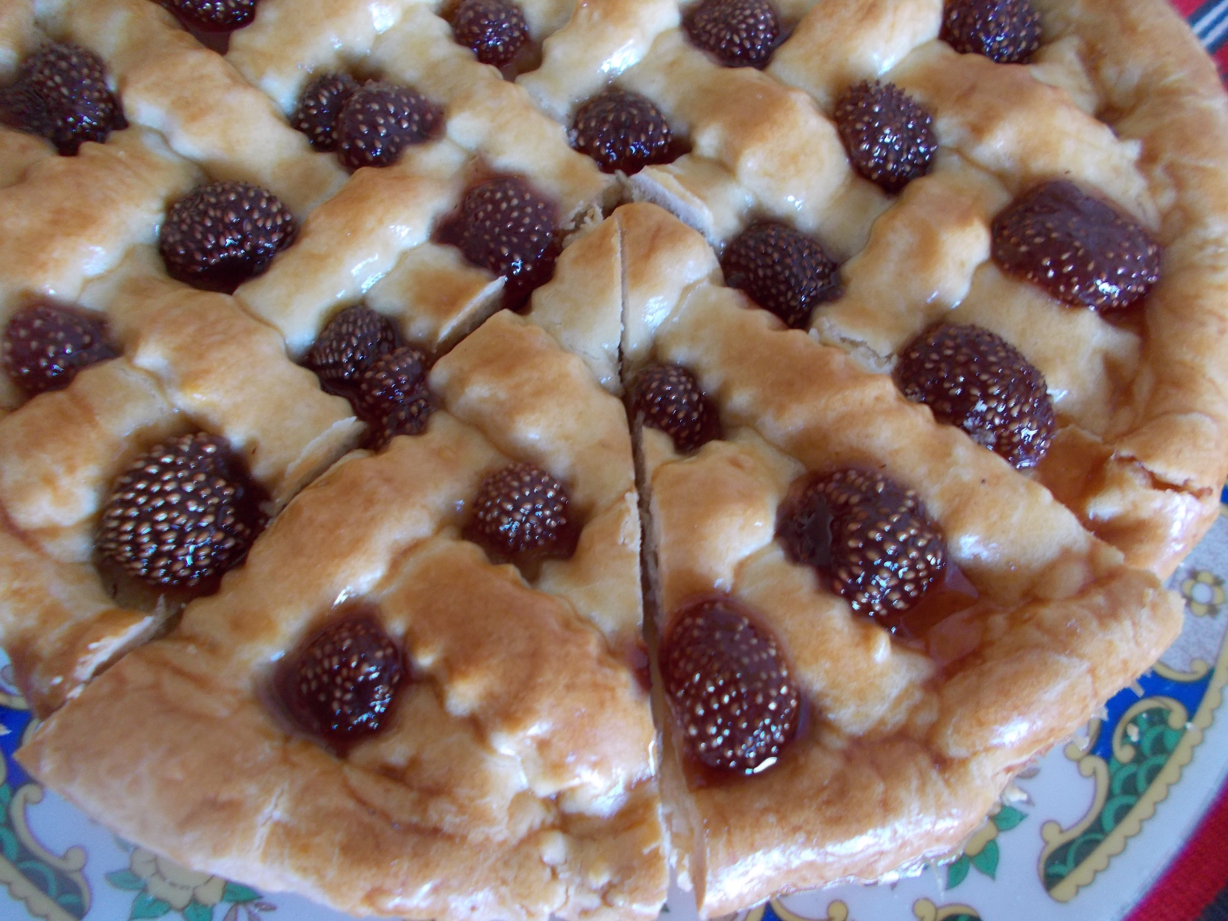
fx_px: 922
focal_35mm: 26
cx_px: 614
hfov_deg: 67.3
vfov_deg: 53.1
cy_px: 460
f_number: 3.2
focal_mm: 4.6
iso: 200
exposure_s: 1/10
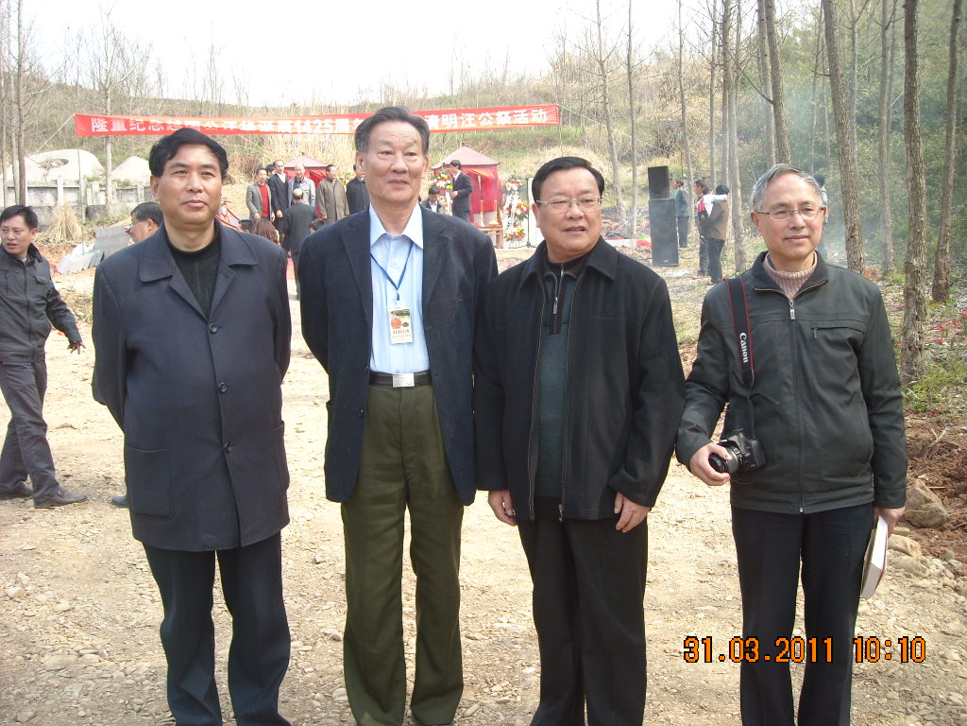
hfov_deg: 52.6
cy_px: 363
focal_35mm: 35
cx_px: 484
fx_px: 978
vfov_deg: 40.7
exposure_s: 1/184
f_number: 2.8
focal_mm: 5.7
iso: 64
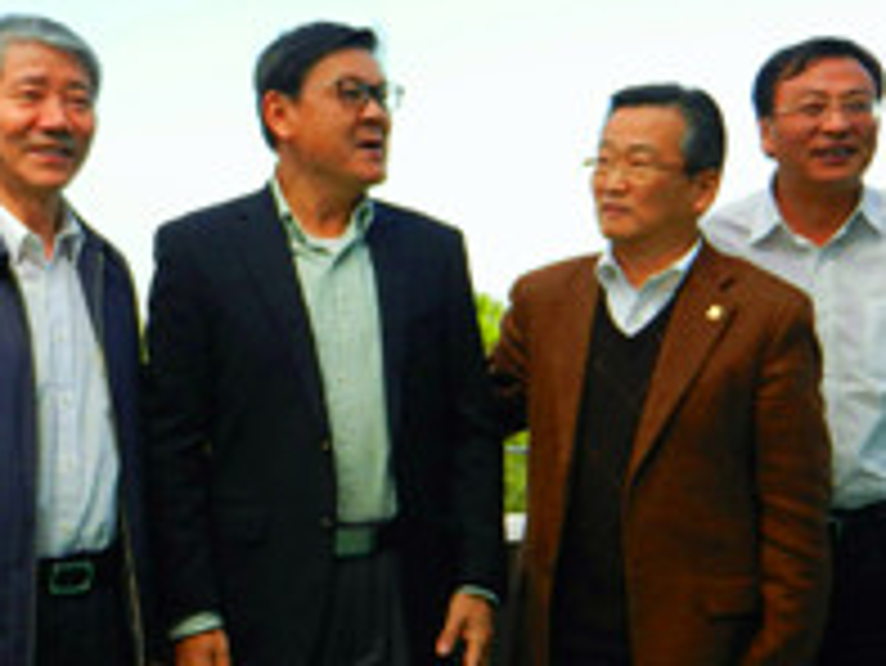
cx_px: 319
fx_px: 1716
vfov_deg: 21.9
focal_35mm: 67
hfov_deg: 28.8
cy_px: 405
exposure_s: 1/640
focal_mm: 5.9
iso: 160
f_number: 3.8
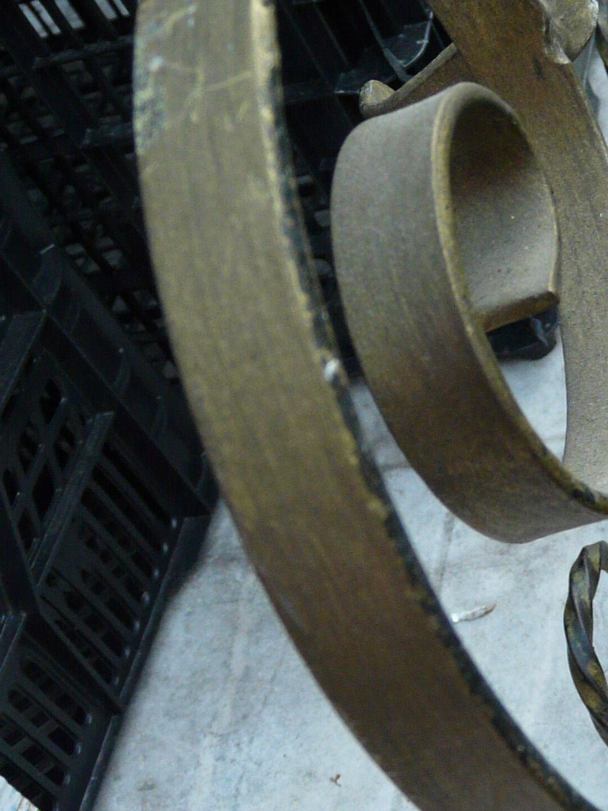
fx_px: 1476
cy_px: 299
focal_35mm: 63
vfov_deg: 30.6
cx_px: 534
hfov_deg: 22.8
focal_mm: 4.6
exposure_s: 1/30
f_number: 2.8
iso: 200
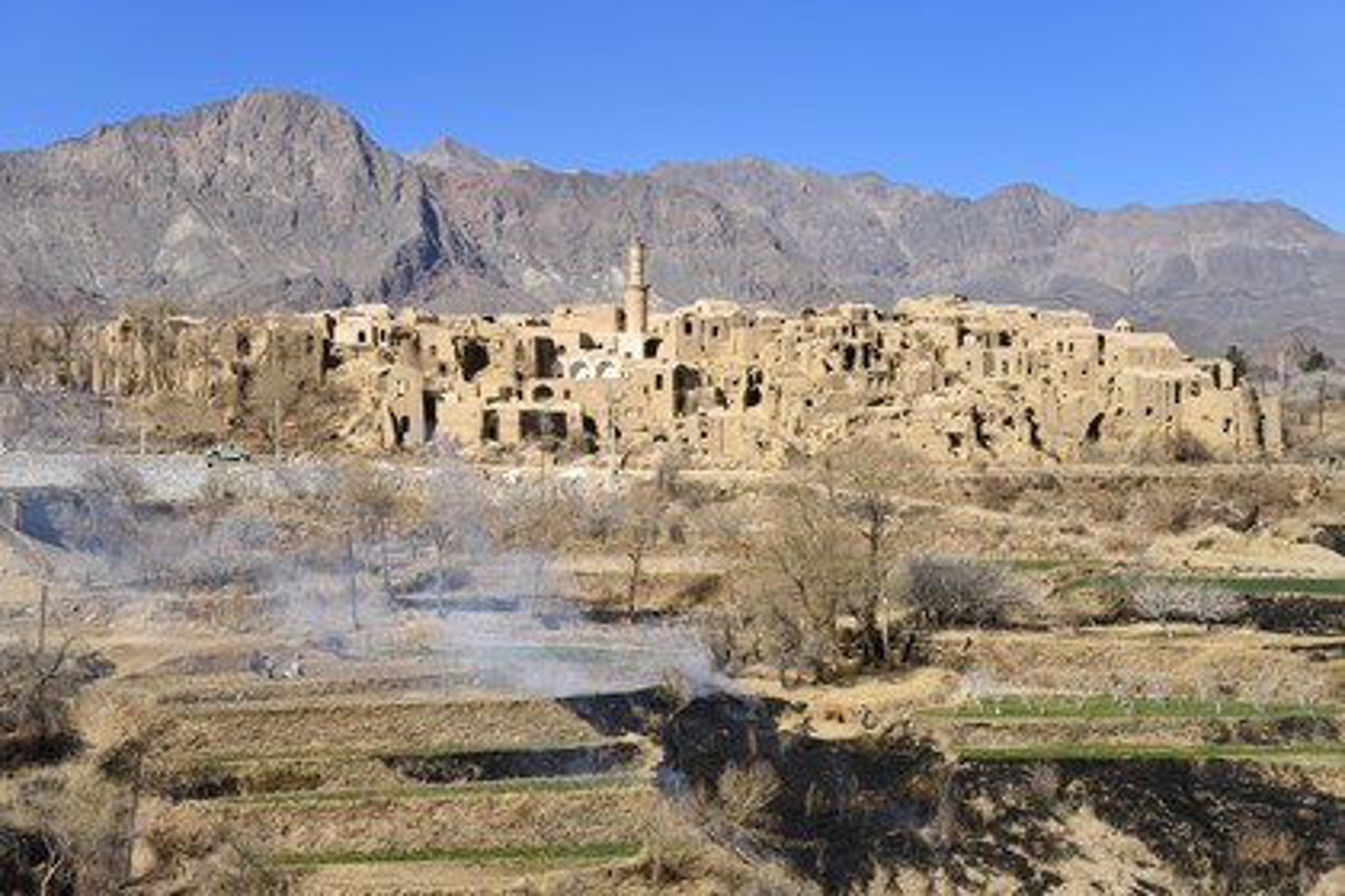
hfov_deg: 28.8
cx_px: 672
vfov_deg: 19.5
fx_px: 2615
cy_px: 448
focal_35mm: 70
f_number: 14
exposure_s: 1/250
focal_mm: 70
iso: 200
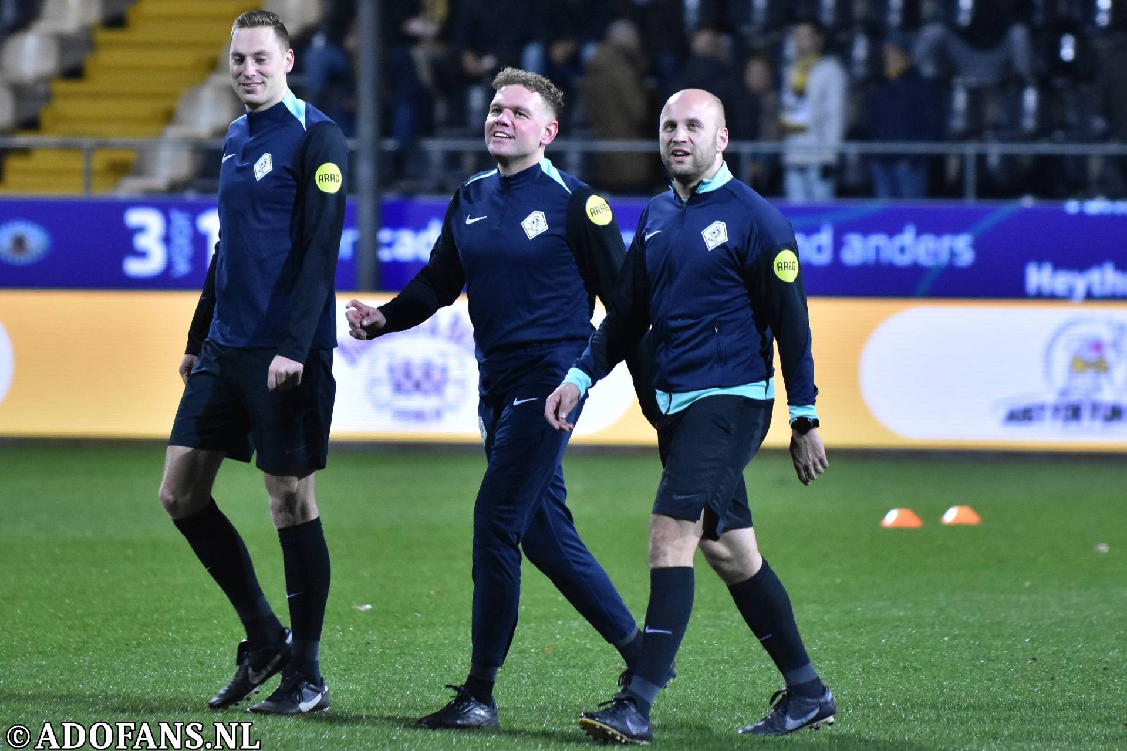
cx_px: 564
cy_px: 376
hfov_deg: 6.9
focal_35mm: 300
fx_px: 9391
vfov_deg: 4.6
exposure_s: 1/500
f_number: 2.8
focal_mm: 200
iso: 2500
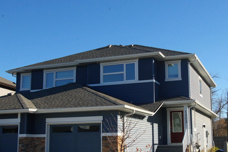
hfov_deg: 40.9
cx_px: 137
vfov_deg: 28.1
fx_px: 304
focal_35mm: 48
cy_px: 82
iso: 800
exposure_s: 1/750
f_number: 13
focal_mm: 24
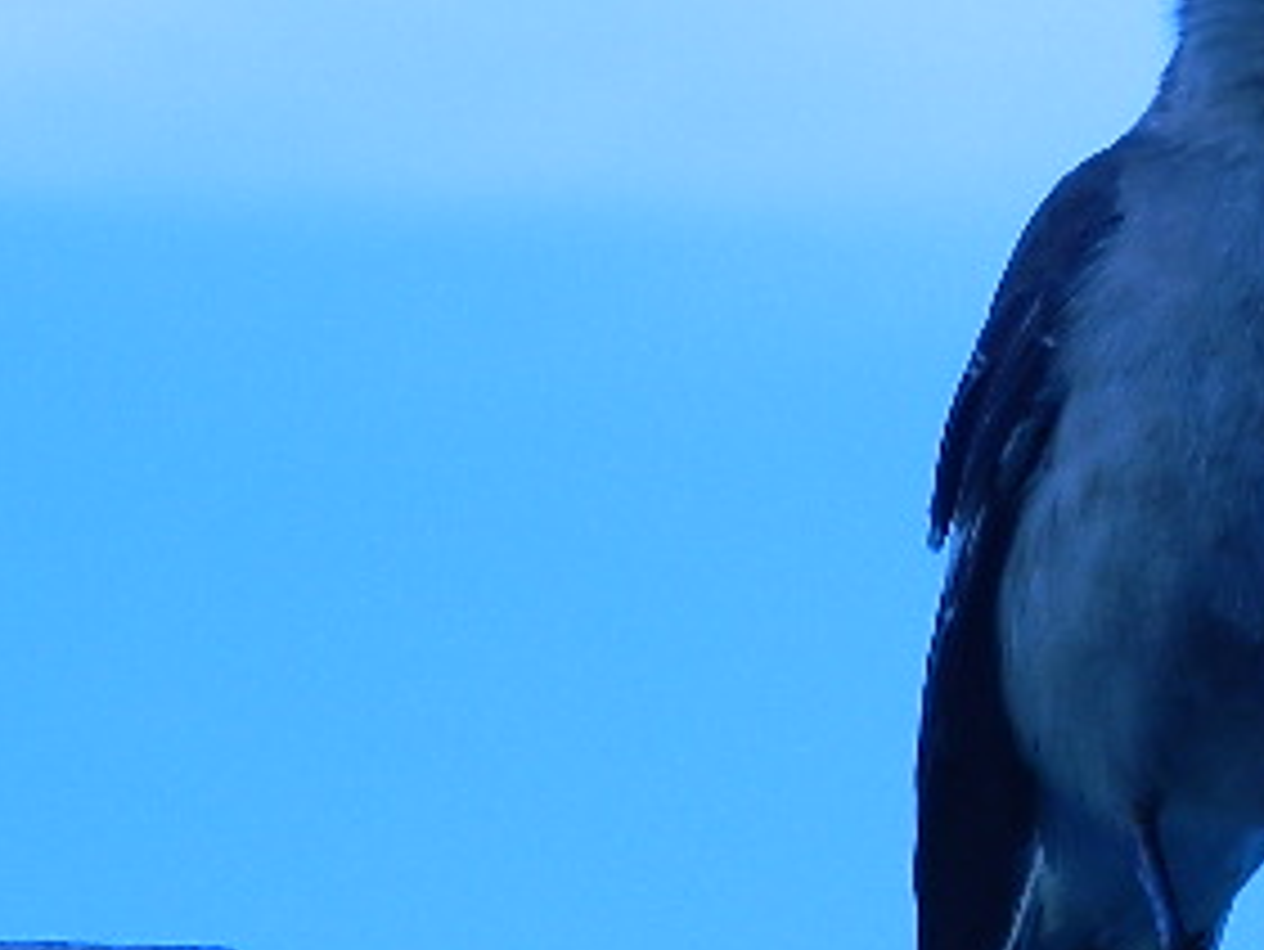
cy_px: 356
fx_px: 23526
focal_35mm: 644
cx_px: 1260
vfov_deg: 2.3
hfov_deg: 3.1
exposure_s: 1/200
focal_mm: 31.8
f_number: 5.1
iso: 80
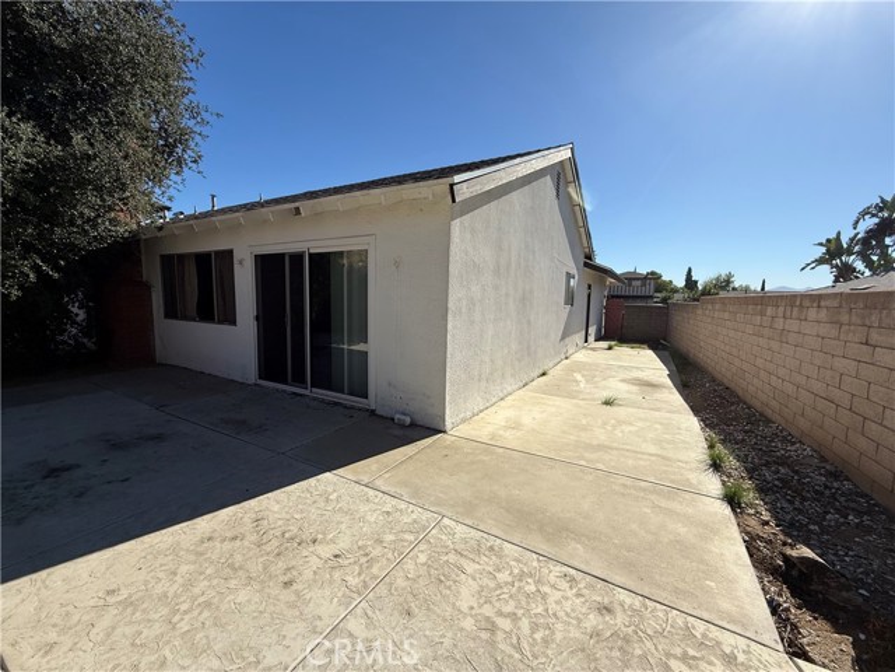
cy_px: 336
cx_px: 448
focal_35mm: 14
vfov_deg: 85.7
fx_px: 362
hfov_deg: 102.1
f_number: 2.2
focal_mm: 2.22
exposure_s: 1/2976
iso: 50
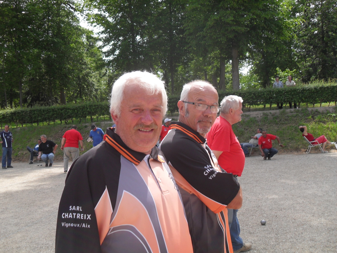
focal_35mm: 35
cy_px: 126
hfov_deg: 52.6
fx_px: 341
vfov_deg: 40.7
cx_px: 168
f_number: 8.9
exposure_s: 1/60
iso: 100
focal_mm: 6.2
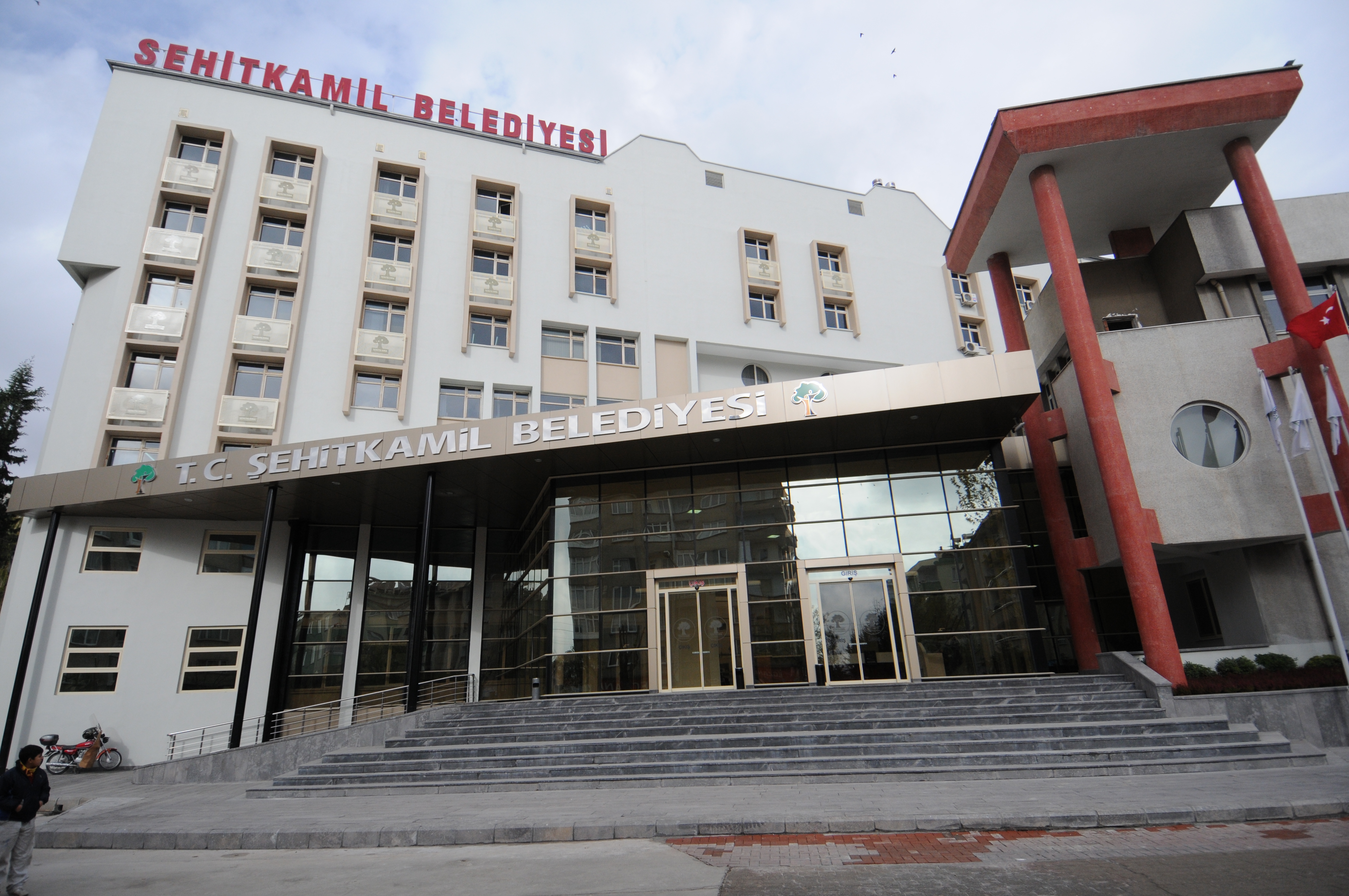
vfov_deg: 67.2
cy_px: 448
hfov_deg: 90.1
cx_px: 674
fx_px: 674
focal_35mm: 18
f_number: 4
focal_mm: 12
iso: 400
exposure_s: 1/3200
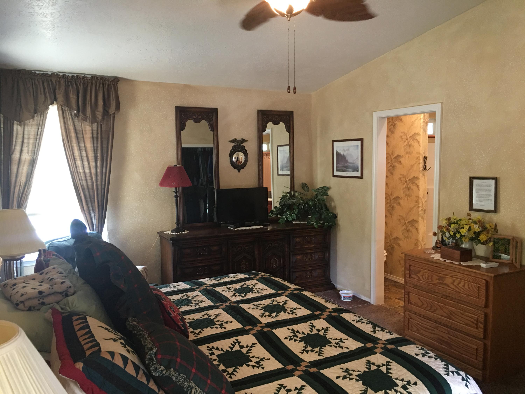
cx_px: 262
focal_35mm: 29
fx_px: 440
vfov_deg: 48.2
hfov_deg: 61.7
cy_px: 197
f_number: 2.2
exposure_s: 1/10
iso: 80
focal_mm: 4.15
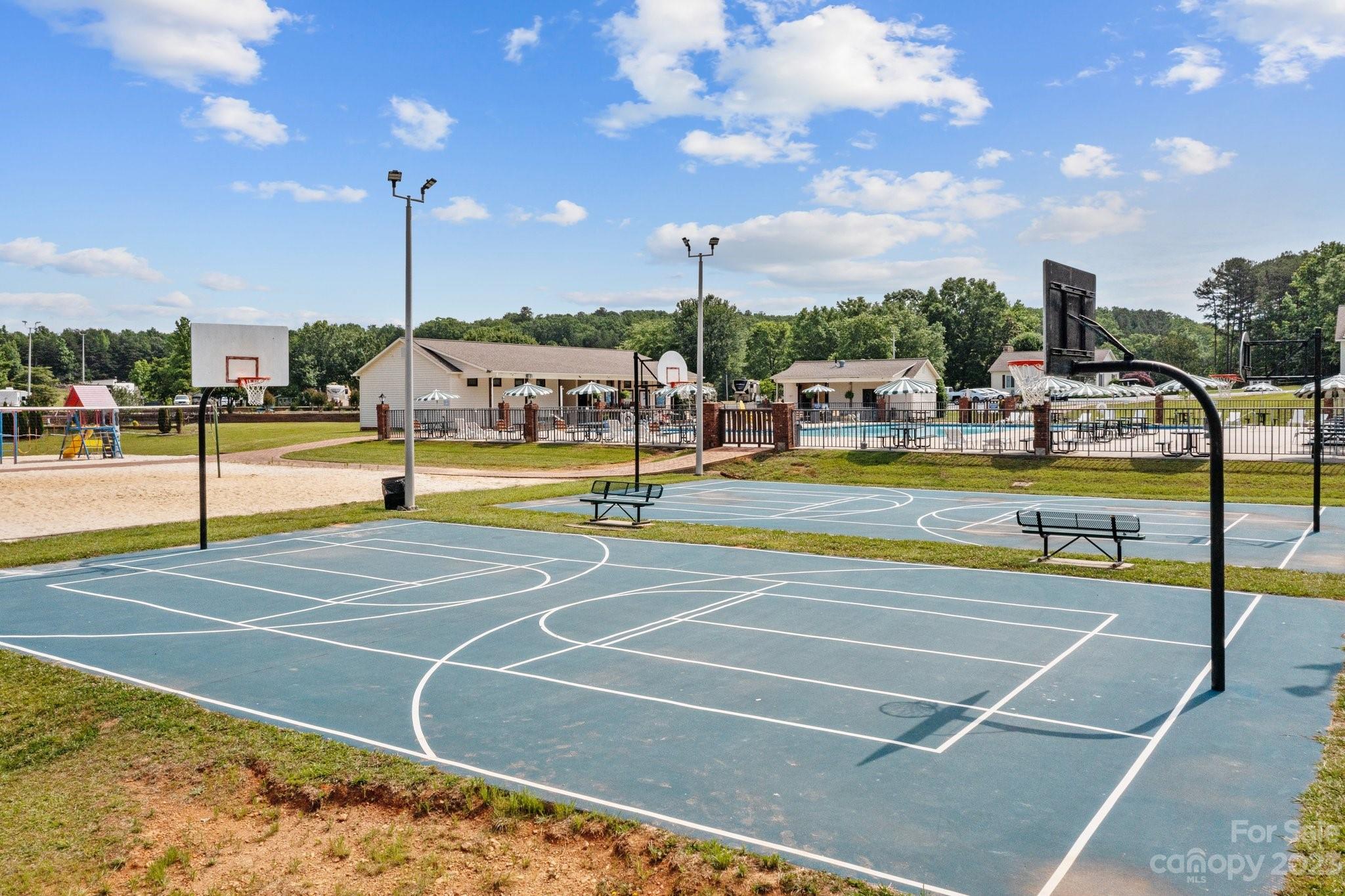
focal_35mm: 28
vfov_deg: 46.4
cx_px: 672
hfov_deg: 65.5
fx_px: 1046
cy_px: 448
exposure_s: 1/1250
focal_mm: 10.26
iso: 100
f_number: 7.1
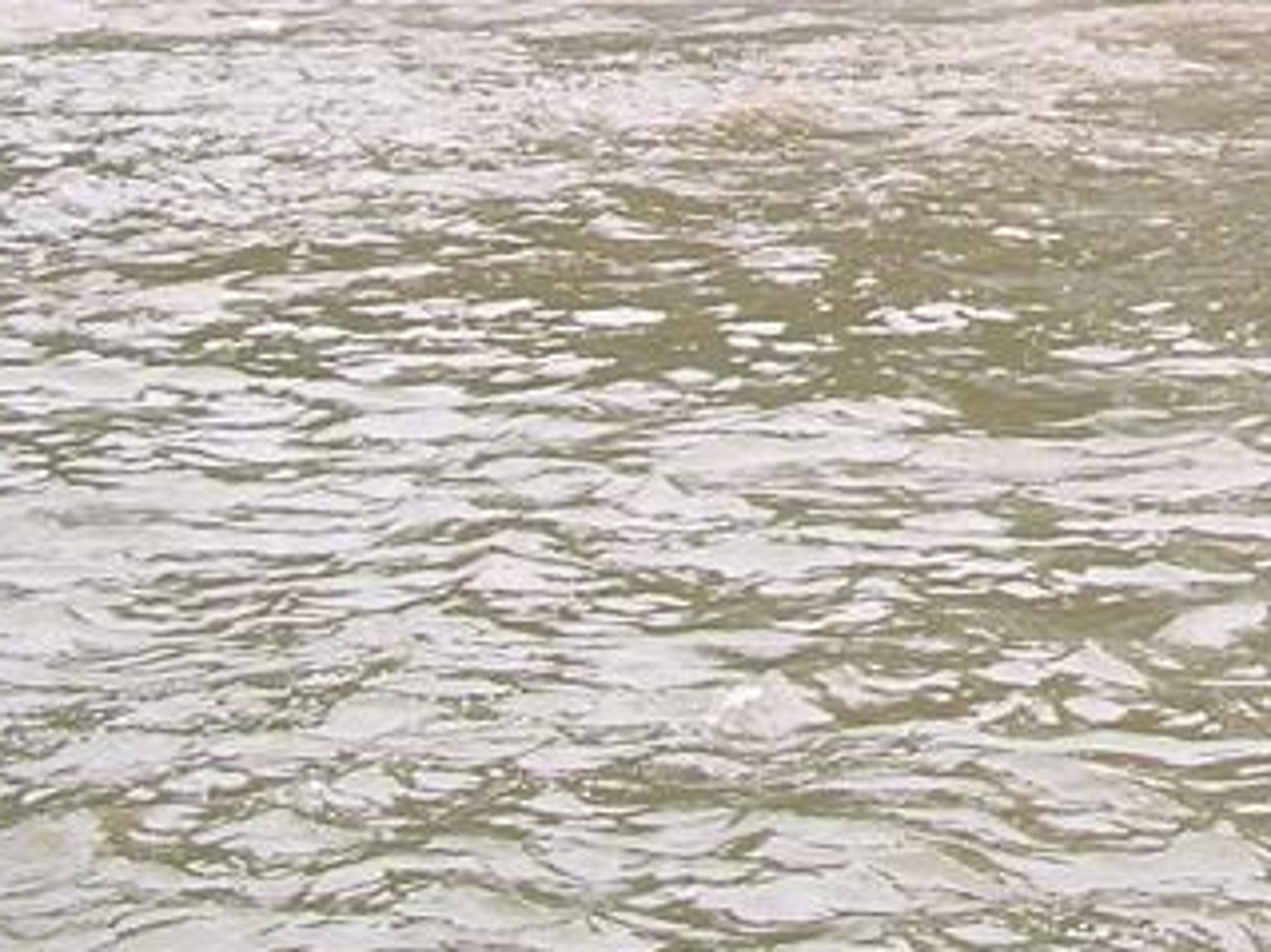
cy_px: -446
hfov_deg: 15.5
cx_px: 1606
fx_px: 4478
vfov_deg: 11.7
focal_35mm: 122
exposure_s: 1/479
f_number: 2.8
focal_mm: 5.8
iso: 100
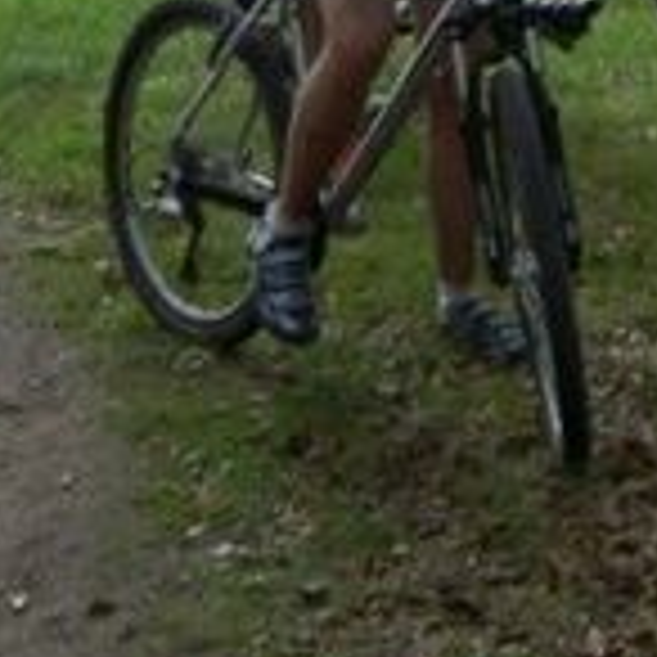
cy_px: -356
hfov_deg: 10.2
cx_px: 394
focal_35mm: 171
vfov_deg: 9.9
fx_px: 3672
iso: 100
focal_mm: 8
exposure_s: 1/59.5
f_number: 2.8
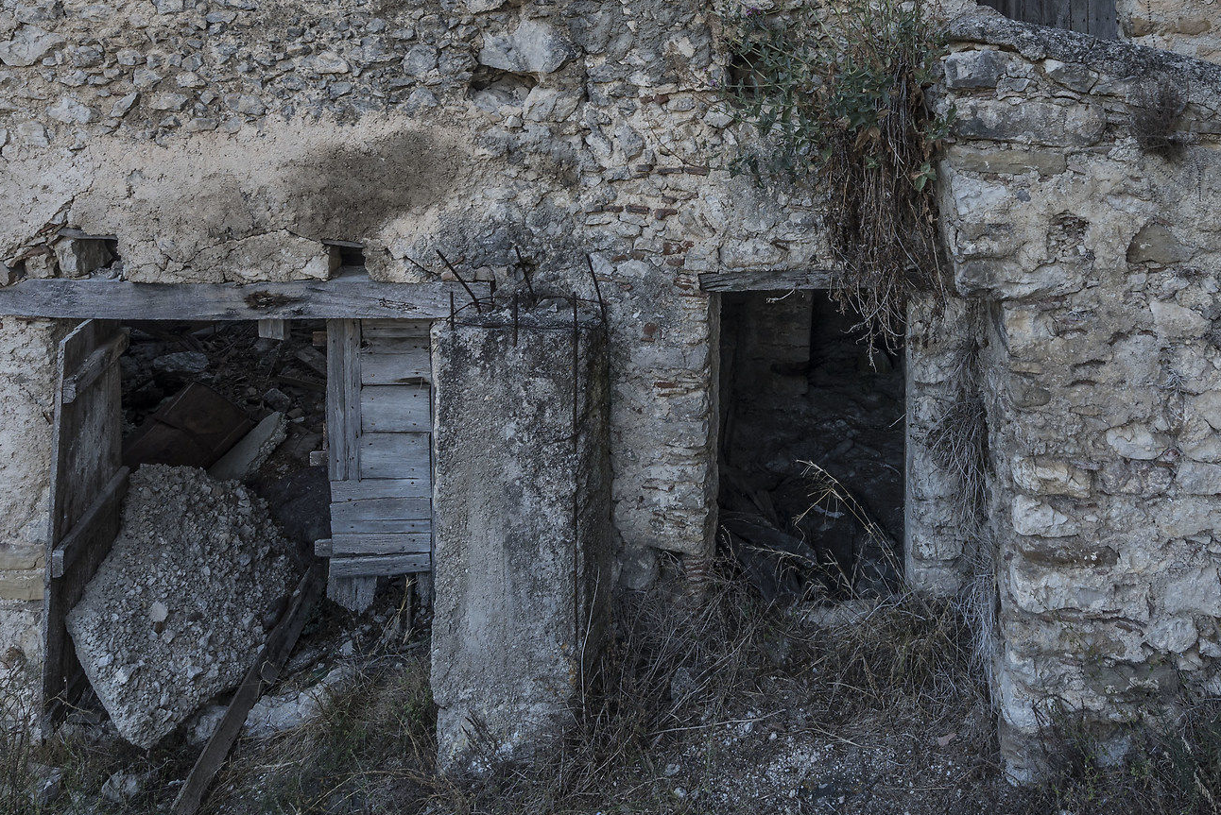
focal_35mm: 26
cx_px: 807
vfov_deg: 45.9
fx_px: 882
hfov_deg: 67.6
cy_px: 116
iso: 100
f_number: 5
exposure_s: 1/125
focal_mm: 14
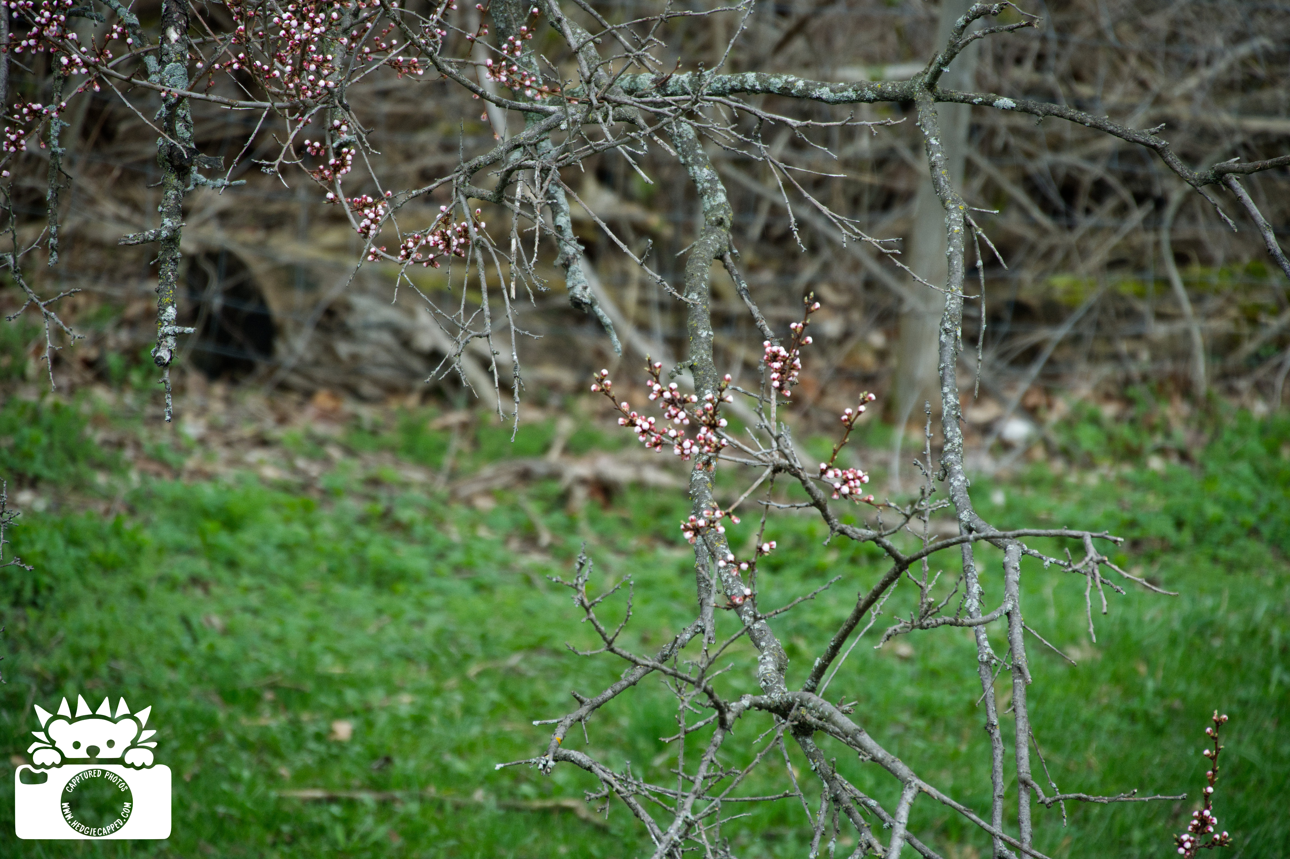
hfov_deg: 9.8
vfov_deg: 6.5
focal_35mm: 210
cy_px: 430
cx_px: 645
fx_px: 7521
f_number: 6.3
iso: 640
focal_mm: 140
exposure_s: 1/250
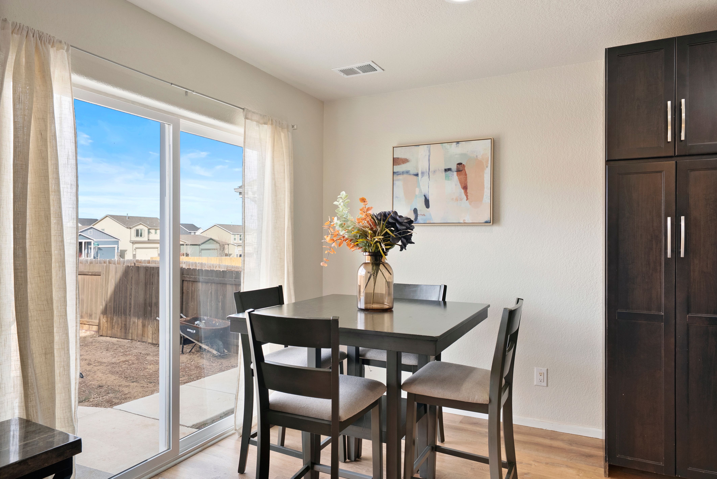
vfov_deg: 55.2
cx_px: 358
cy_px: 240
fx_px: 458
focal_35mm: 23
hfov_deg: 76.1
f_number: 8
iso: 640
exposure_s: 1/8
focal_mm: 23
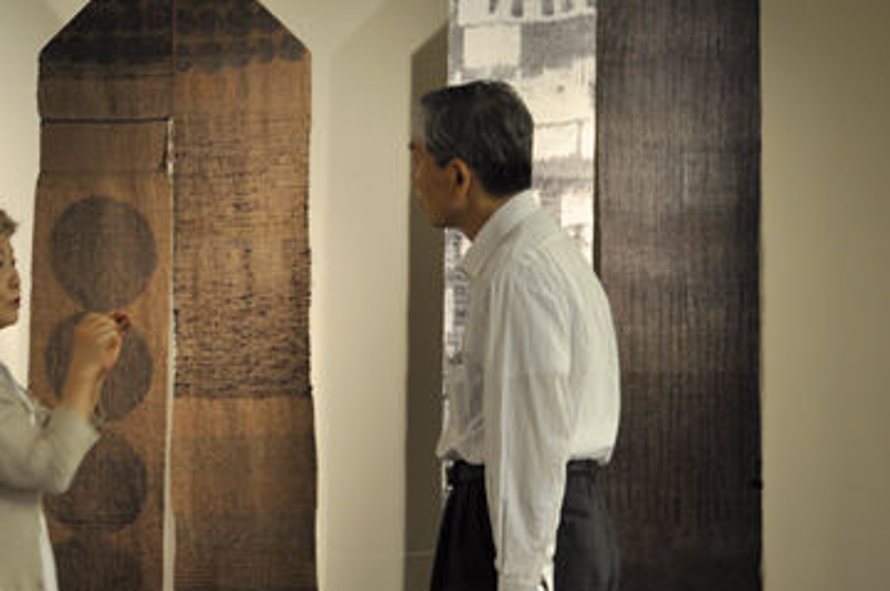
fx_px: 1852
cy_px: 271
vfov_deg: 18.1
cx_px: 203
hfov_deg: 26.6
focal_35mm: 75
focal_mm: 30
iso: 450
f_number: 4.2
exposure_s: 1/15
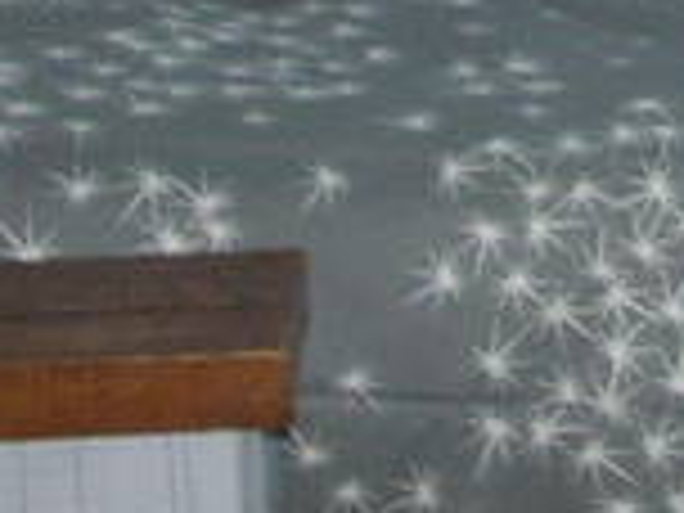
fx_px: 3794
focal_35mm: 192
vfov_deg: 7.4
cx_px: 1012
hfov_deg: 10.0
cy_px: -518
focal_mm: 6.2
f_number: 2.8
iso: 200
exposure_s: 1/60
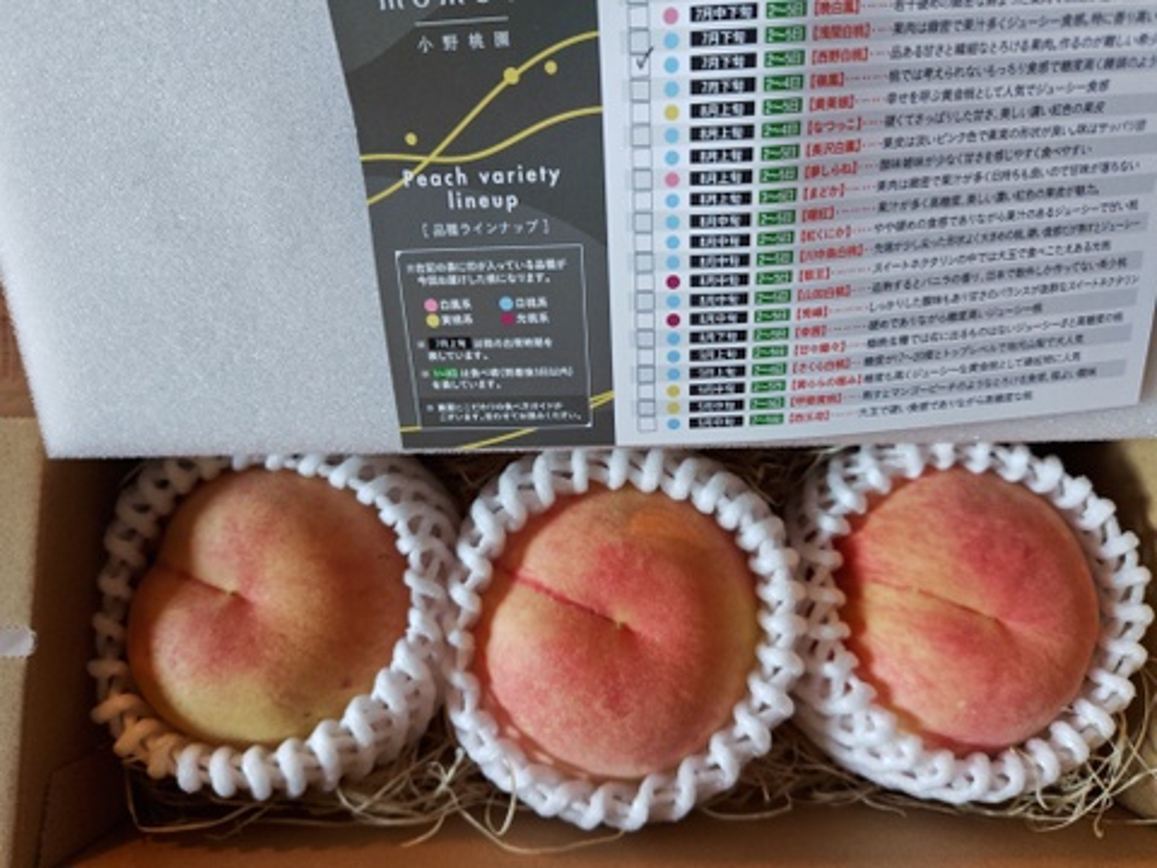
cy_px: 434
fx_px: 769
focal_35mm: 23
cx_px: 578
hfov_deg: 73.9
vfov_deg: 58.9
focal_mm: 5.56
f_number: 1.9
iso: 438
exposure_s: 1/60
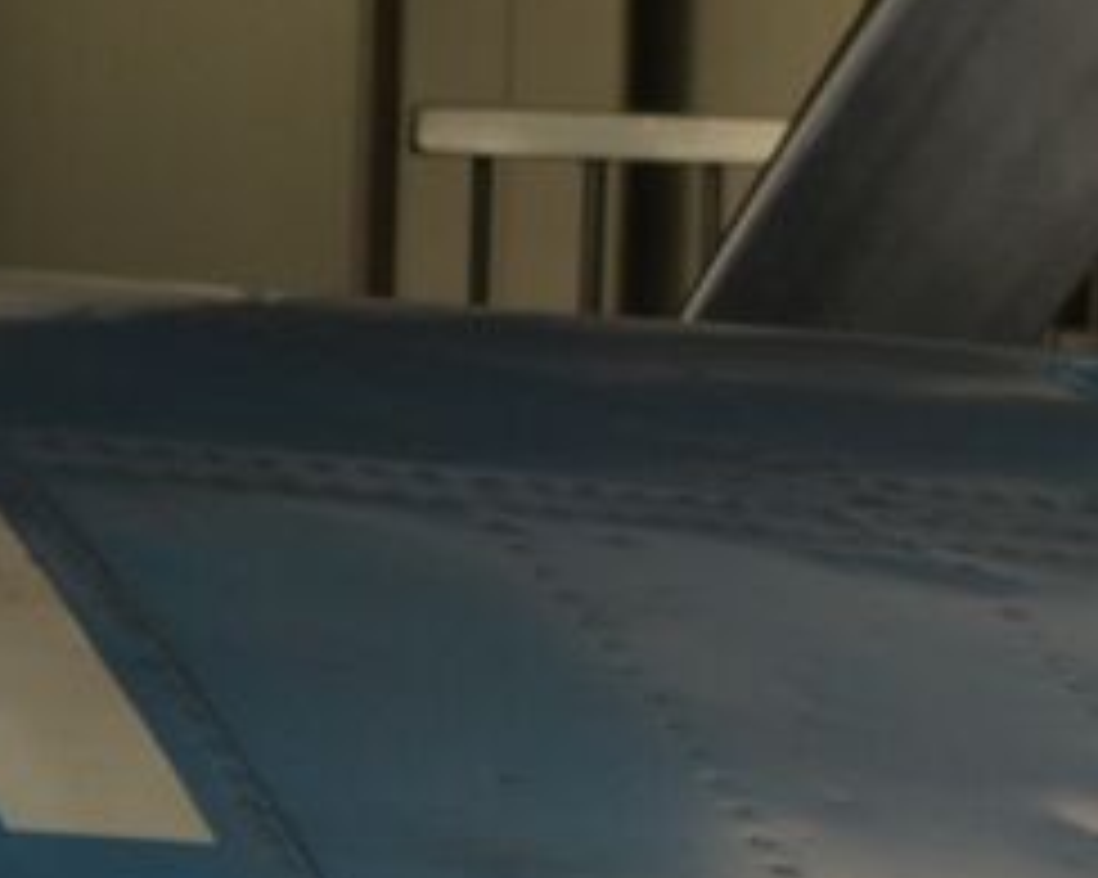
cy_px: 308
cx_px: 2480
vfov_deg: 3.8
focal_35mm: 406
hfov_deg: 4.7
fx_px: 13203
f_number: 5.6
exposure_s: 1/125
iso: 220
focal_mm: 55
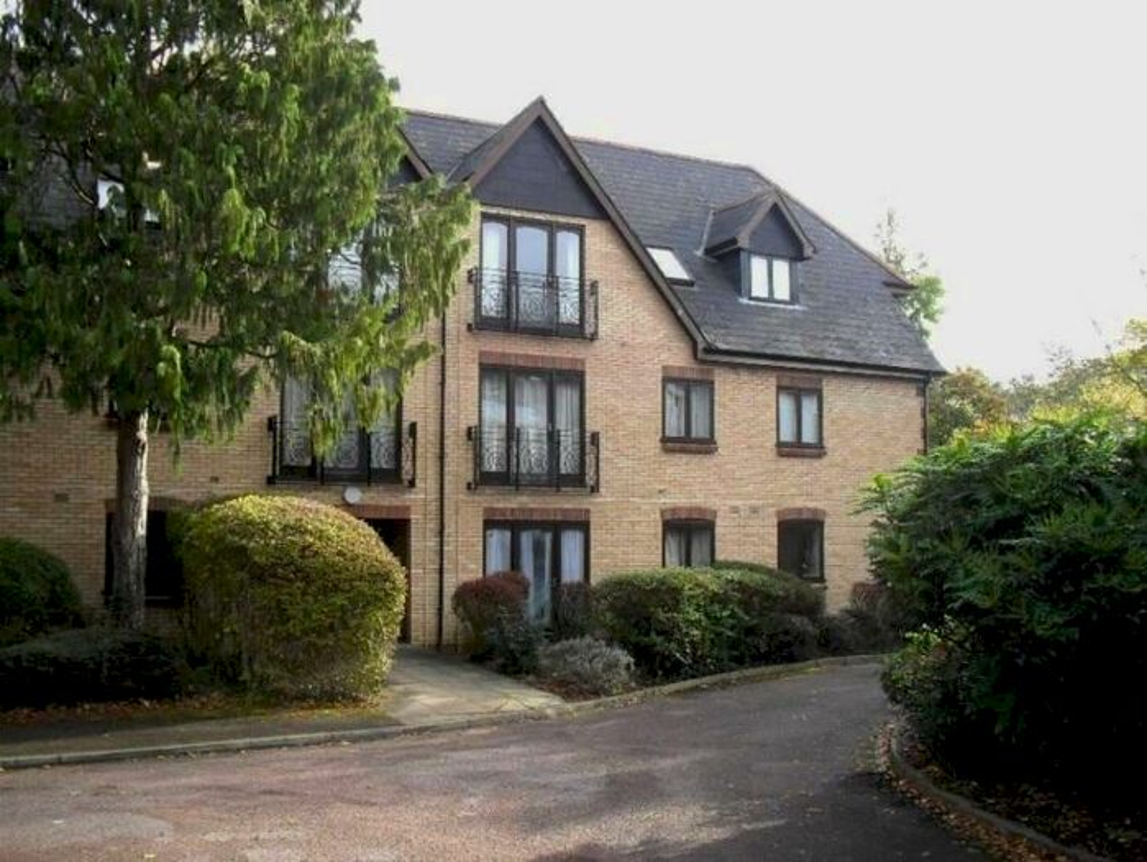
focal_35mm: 35
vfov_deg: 40.7
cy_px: 431
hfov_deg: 52.6
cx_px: 574
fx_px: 1160
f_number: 3.2
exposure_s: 1/250
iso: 100
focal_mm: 6.3
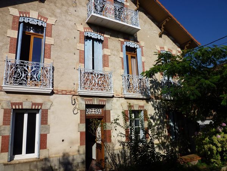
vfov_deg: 54.9
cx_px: 114
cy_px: 86
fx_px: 164
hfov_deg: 69.4
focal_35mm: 25
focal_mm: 4.5
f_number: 5.6
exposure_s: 1/500
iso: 80
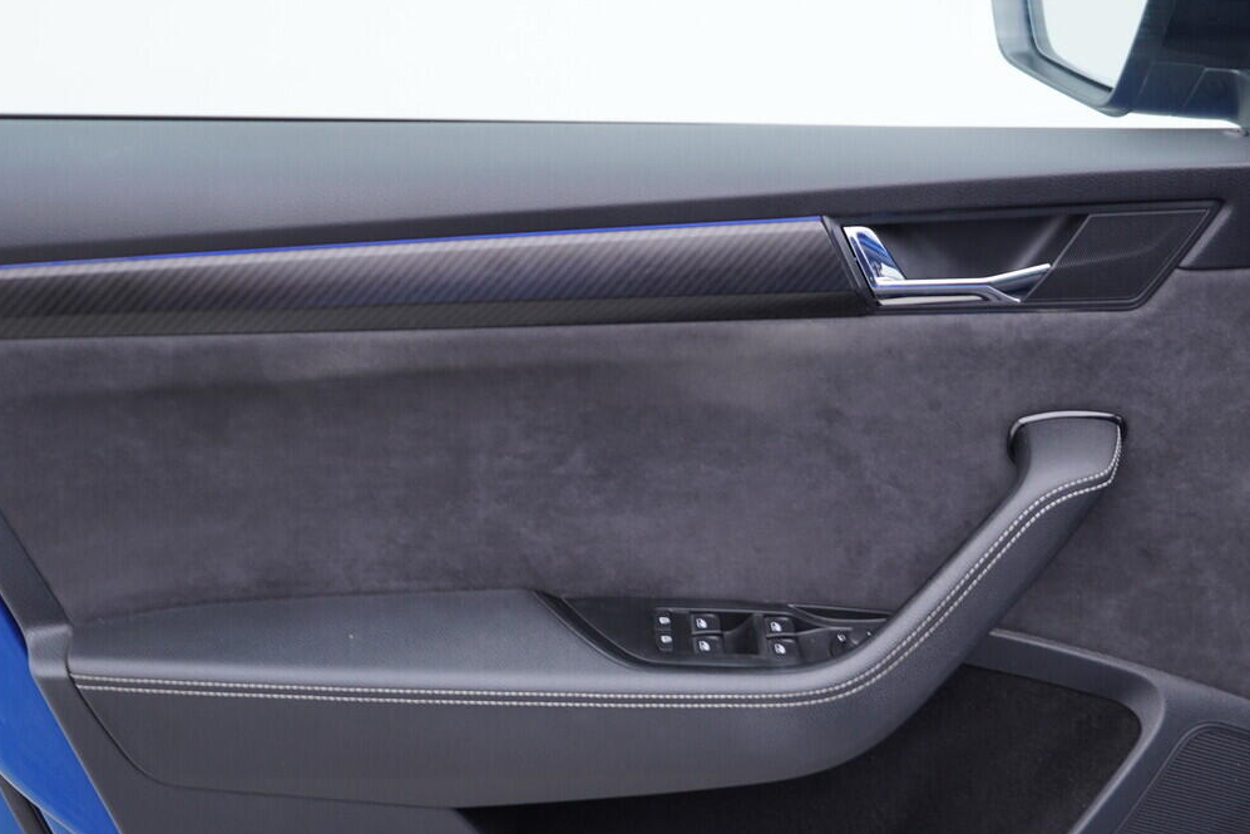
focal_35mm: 52
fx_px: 1806
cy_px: 558
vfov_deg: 25.9
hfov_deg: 37.9
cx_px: 806
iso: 125
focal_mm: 24
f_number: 2.8
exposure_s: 1/40
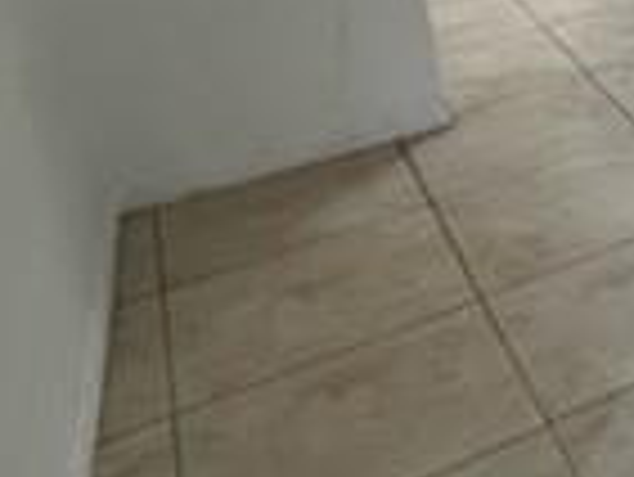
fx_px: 1082
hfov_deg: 20.7
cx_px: 1183
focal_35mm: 59
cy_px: -158
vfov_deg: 22.1
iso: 200
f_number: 1.8
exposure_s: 1/120
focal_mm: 1.57
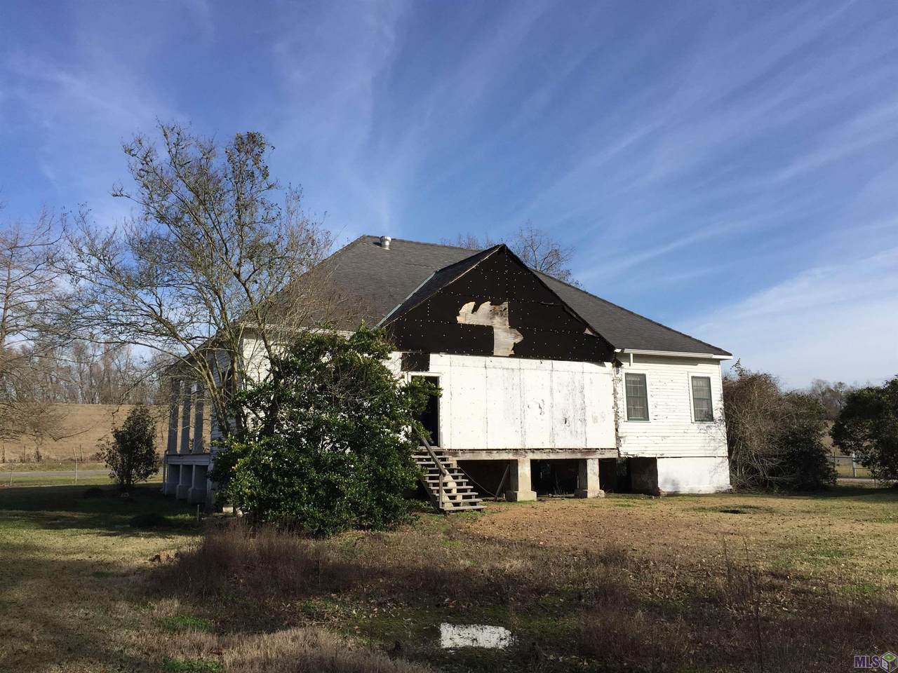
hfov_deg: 61.7
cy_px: 336
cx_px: 449
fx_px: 752
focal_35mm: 29
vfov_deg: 48.2
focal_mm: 4.15
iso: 32
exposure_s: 1/2326
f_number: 2.2
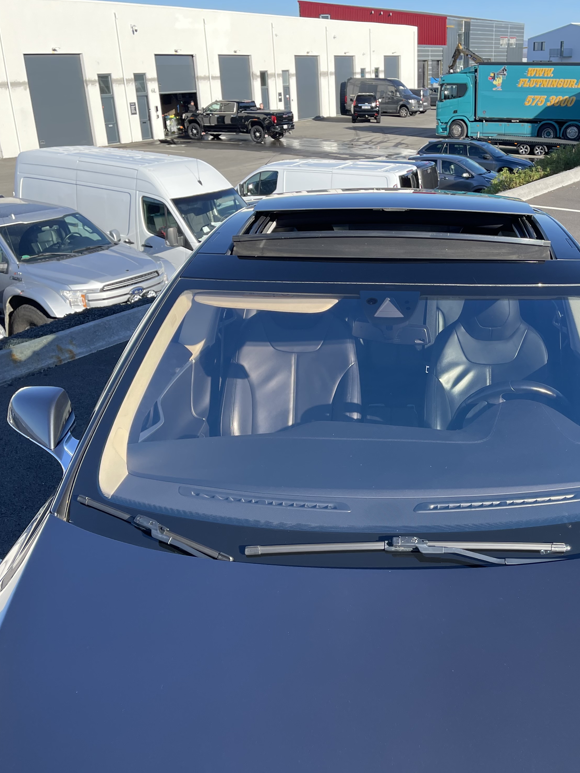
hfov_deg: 40.9
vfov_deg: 54.0
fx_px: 760
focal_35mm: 34
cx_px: 414
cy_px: 379
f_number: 1.6
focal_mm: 5.1
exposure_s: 1/1266
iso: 32
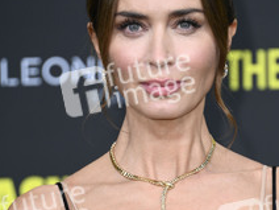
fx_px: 4393
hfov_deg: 3.6
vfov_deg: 2.7
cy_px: 152
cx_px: 166
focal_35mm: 545
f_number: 5.6
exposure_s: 1/250
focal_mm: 300
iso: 1000
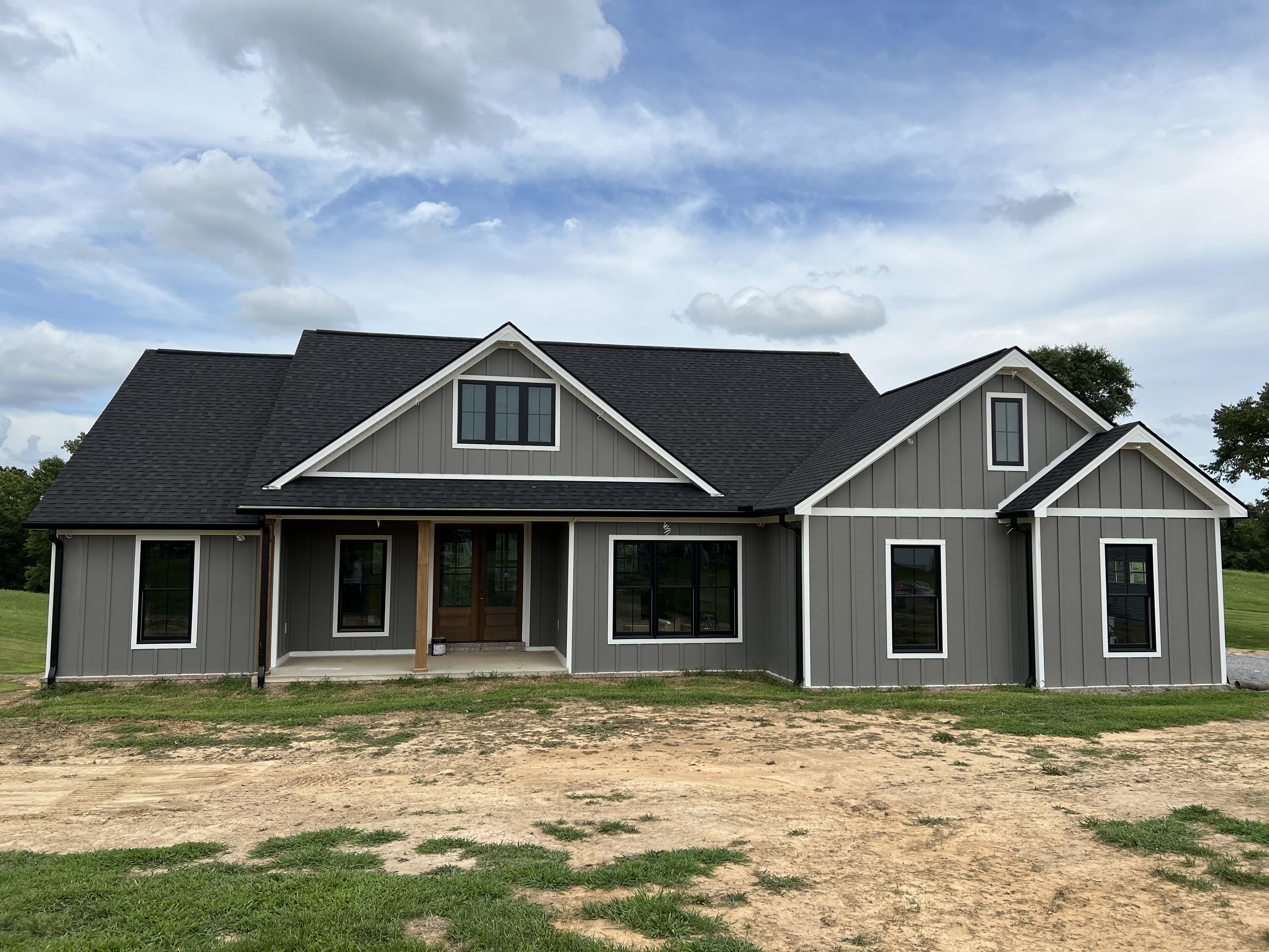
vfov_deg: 53.1
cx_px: 634
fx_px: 953
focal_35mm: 26
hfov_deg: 67.3
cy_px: 476
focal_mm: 5.7
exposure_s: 1/4444
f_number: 1.5
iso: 50
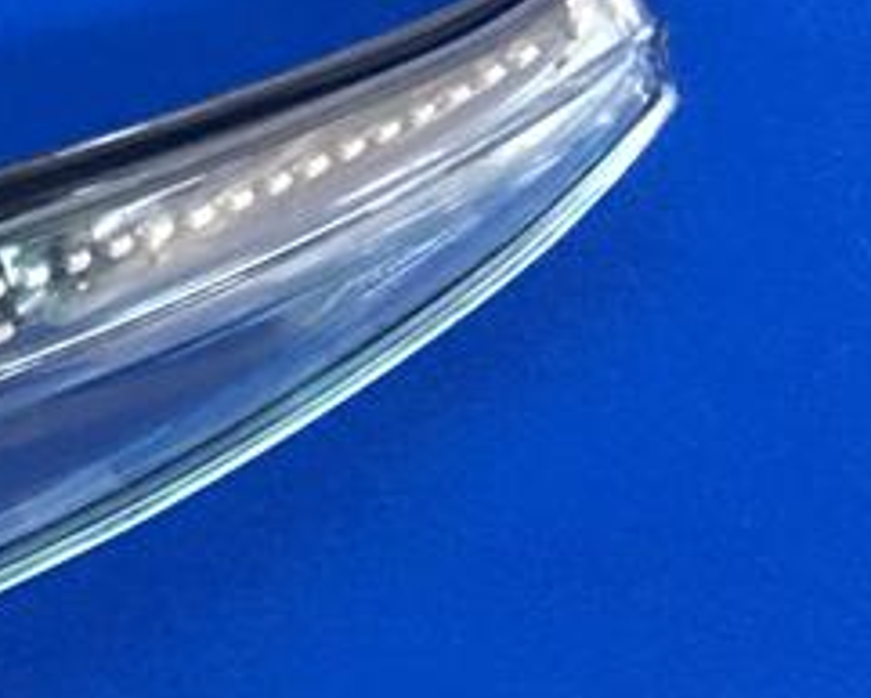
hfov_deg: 12.7
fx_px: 3275
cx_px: -1023
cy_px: -235
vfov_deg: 11.8
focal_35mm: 127
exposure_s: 1/10
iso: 100
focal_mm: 4.15
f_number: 2.2
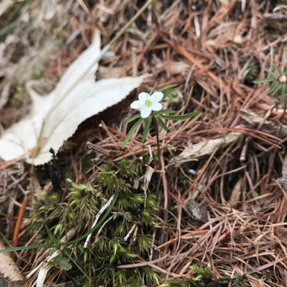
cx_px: 151
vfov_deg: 48.4
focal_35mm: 34
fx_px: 319
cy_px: 142
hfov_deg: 48.4
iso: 20
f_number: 1.8
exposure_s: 1/255
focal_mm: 3.99
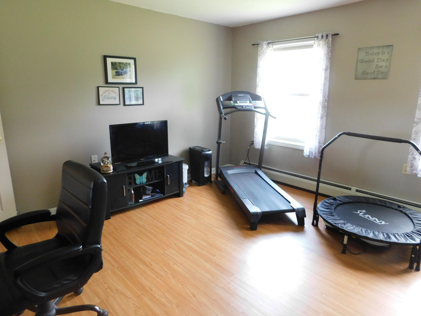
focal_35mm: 23
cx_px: 210
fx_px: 280
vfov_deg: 58.9
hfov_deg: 73.9
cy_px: 158
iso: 320
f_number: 3
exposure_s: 1/30
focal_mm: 4
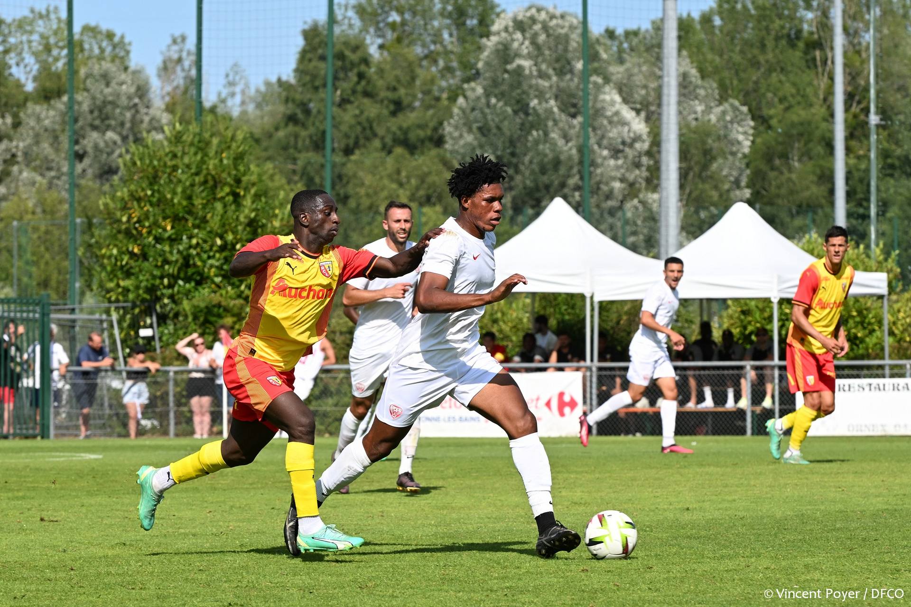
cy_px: 304
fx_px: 6248
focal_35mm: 247
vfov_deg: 5.6
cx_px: 456
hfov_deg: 8.3
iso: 400
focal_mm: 165
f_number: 8
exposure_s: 1/1250
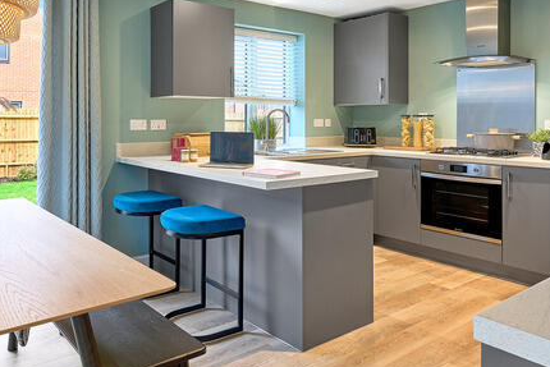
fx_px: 428
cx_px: 178
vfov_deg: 45.6
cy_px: 116
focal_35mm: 28
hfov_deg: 63.6
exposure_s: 1/2.5
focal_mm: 14
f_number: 10
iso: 100
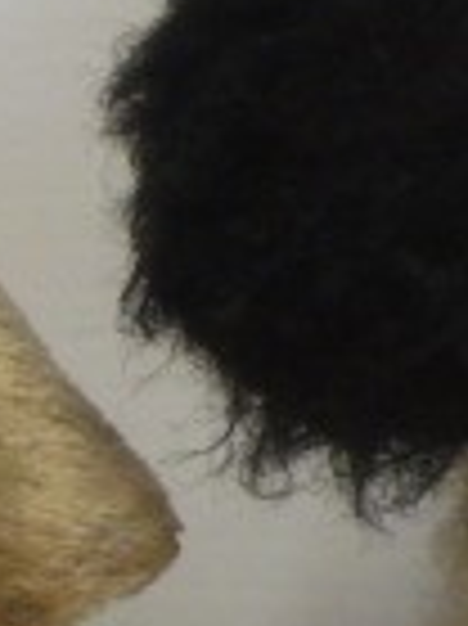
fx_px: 2329
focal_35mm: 129
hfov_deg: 9.3
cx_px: -891
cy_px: 594
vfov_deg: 15.1
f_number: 3.5
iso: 640
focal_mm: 5
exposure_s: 1/45
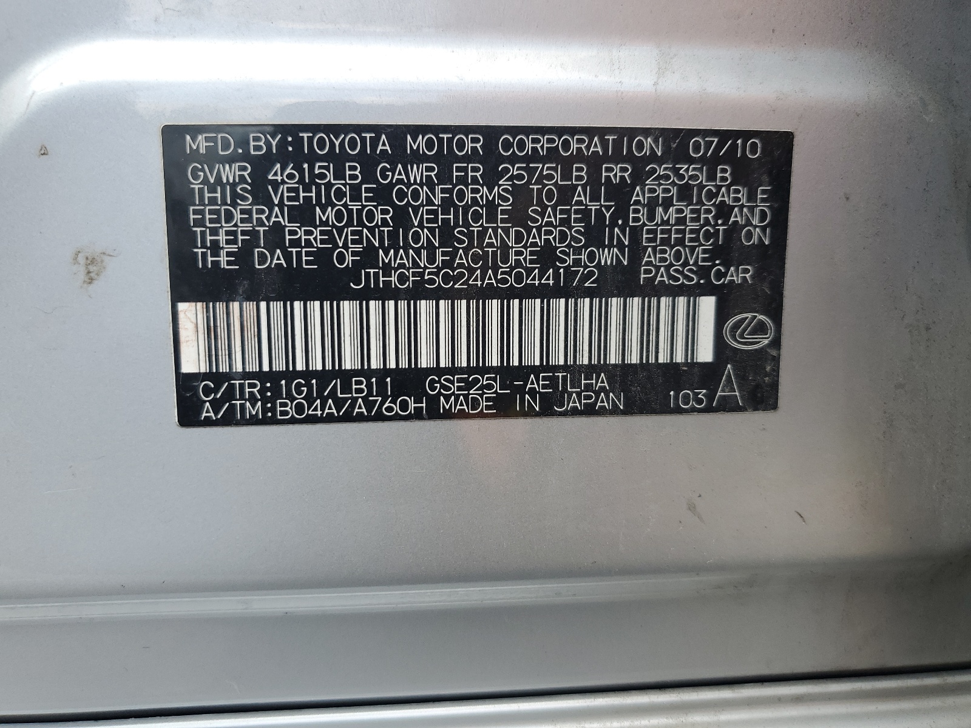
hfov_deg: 67.3
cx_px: 486
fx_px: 729
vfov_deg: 53.1
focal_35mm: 26
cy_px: 364
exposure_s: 1/370
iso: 50
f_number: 1.5
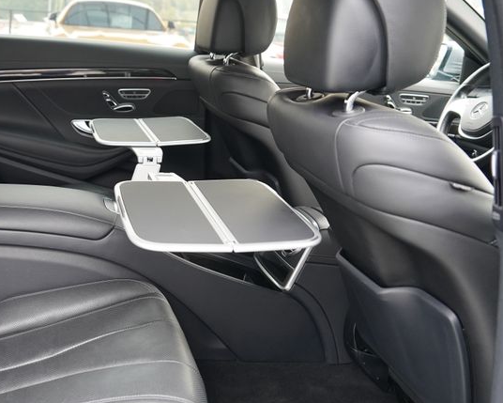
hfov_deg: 40.6
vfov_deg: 34.9
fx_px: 640
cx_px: 80
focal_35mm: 43
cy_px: 176
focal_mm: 24
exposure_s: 1/160
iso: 1600
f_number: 3.5
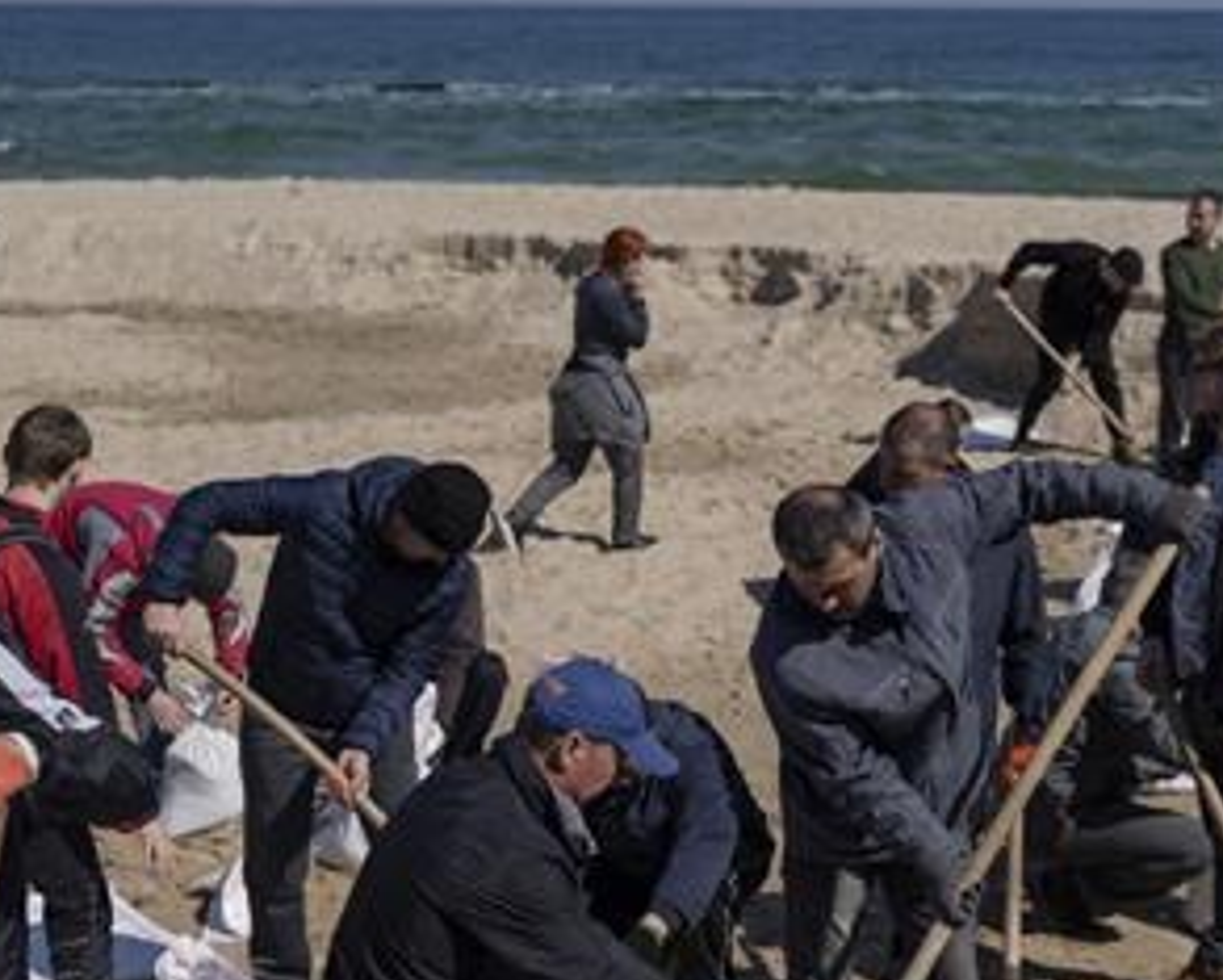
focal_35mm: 73
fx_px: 2644
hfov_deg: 25.8
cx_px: 900
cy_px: 714
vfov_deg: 20.9
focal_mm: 35
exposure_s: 1/5000
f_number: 2.5
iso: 100
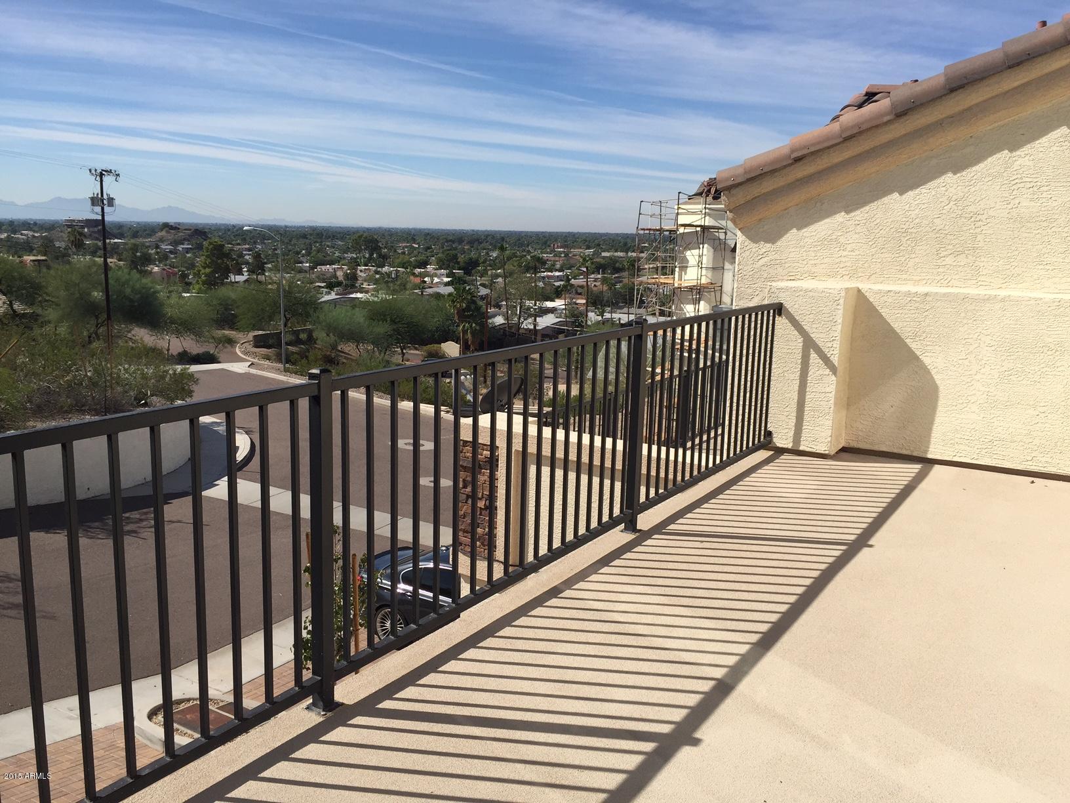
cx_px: 535
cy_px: 402
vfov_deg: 48.2
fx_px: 896
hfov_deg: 61.7
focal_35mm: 29
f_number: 2.2
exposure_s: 1/2825
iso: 32
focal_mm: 4.15
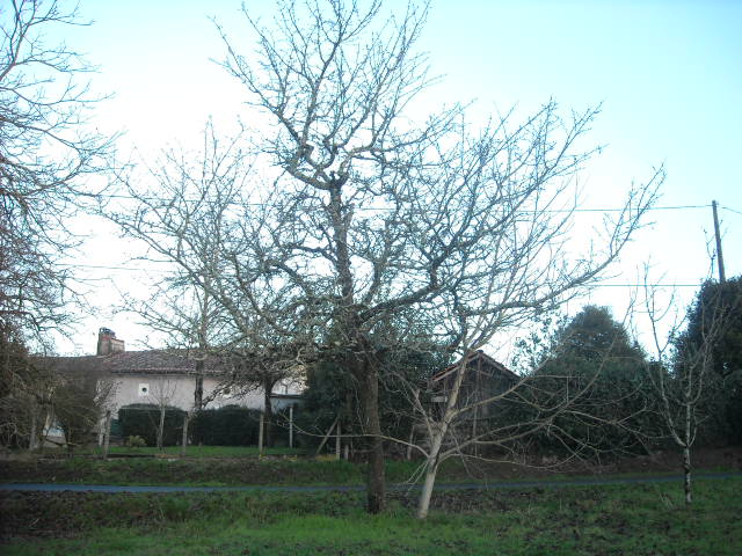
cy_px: 278
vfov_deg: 40.7
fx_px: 750
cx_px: 371
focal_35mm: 35
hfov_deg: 52.6
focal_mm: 5.7
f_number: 2.8
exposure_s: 1/54
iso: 64
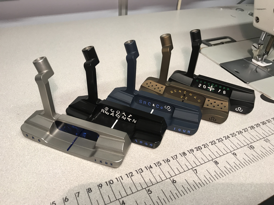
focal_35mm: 28
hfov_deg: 63.4
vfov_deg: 49.7
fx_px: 222
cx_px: 137
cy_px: 102
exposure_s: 1/33
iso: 32
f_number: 1.8
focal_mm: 3.99
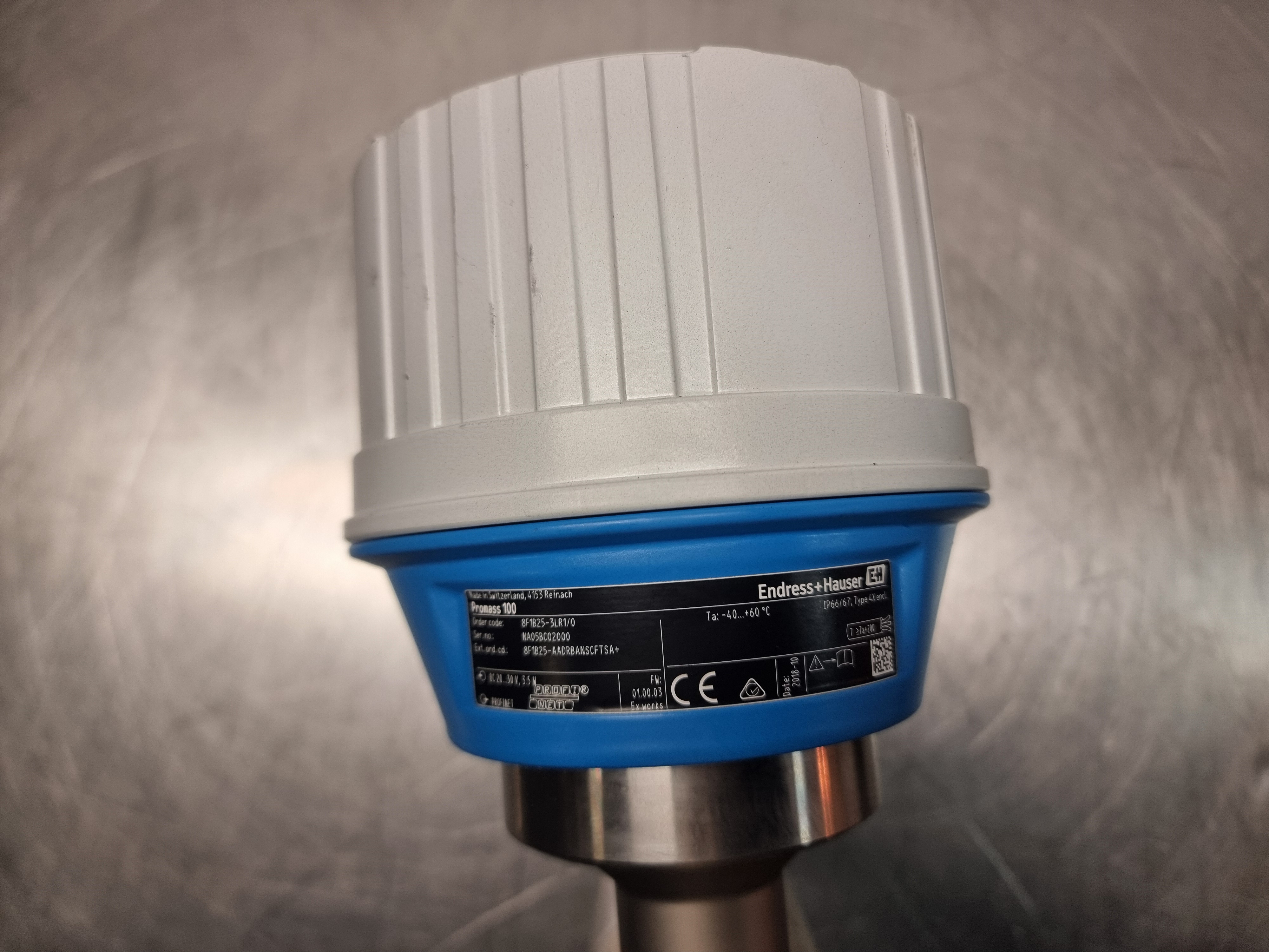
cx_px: 634
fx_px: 880
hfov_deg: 71.6
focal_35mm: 24
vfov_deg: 56.8
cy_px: 476
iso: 50
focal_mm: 6.7
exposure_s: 1/100
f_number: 1.8
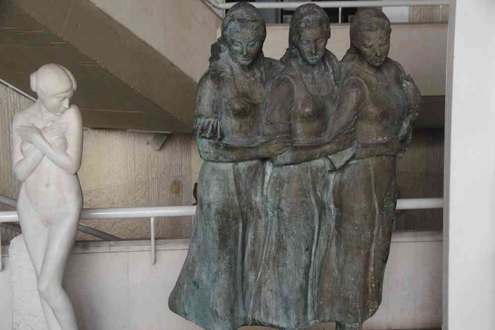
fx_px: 880
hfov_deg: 31.4
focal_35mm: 64
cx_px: 248
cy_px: 165
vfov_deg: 21.2
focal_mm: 42.5
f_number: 7.1
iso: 3200
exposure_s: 1/80
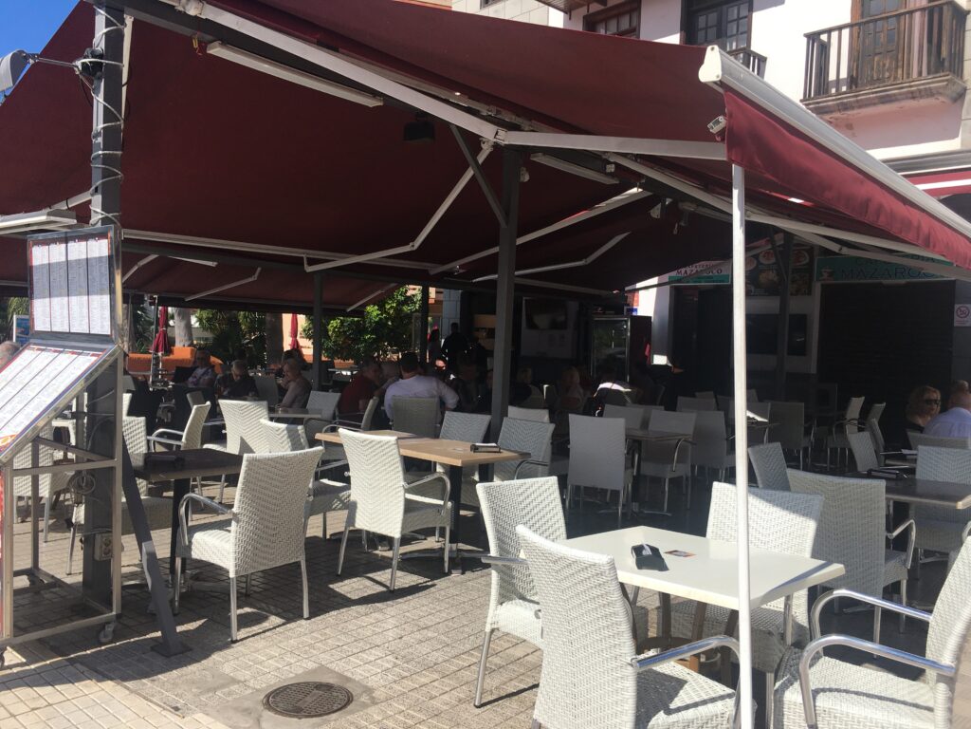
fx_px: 813
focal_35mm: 29
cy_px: 364
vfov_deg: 48.2
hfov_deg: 61.7
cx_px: 486
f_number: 2.2
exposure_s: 1/1923
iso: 25
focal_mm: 4.15
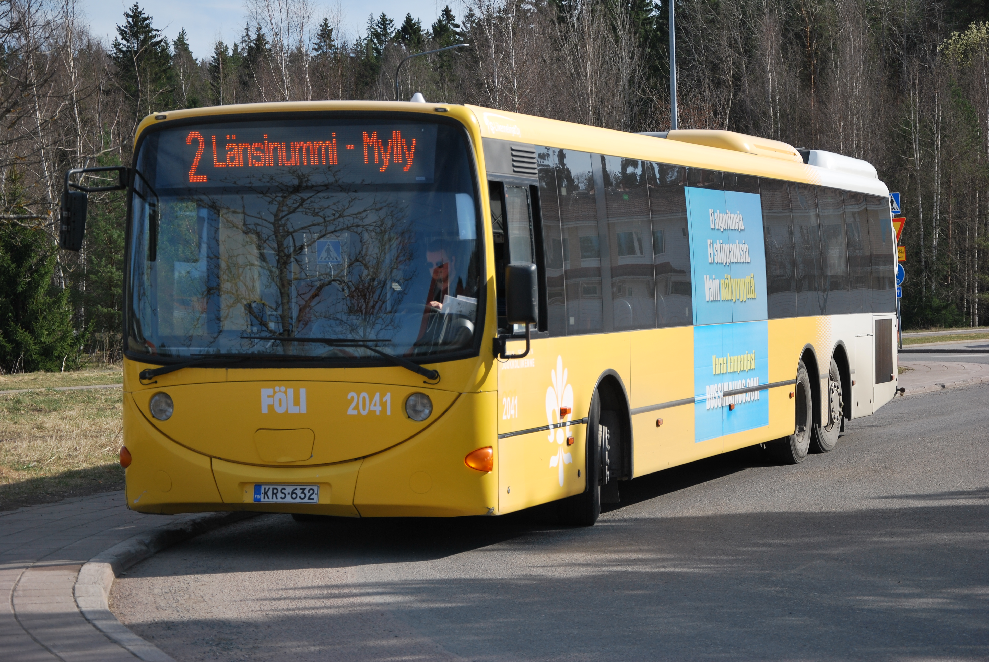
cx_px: 494
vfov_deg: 14.7
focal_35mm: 93
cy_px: 331
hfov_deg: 21.9
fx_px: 2558
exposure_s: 1/500
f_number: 5.6
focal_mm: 62
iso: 110
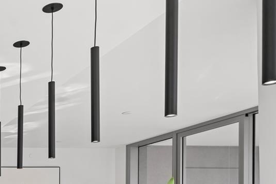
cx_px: -125
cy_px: 238
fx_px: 391
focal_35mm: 51
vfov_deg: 23.4
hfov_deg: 28.0
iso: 320
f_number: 8
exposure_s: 1/60
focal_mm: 17
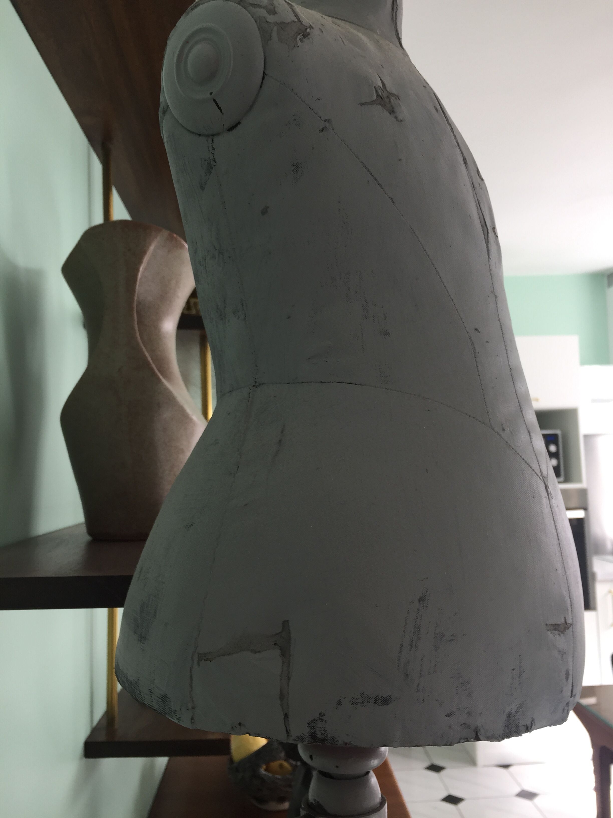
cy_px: 409
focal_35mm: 29
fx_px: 685
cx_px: 306
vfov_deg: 61.7
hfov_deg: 48.2
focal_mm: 4.15
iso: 32
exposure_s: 1/50
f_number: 2.2
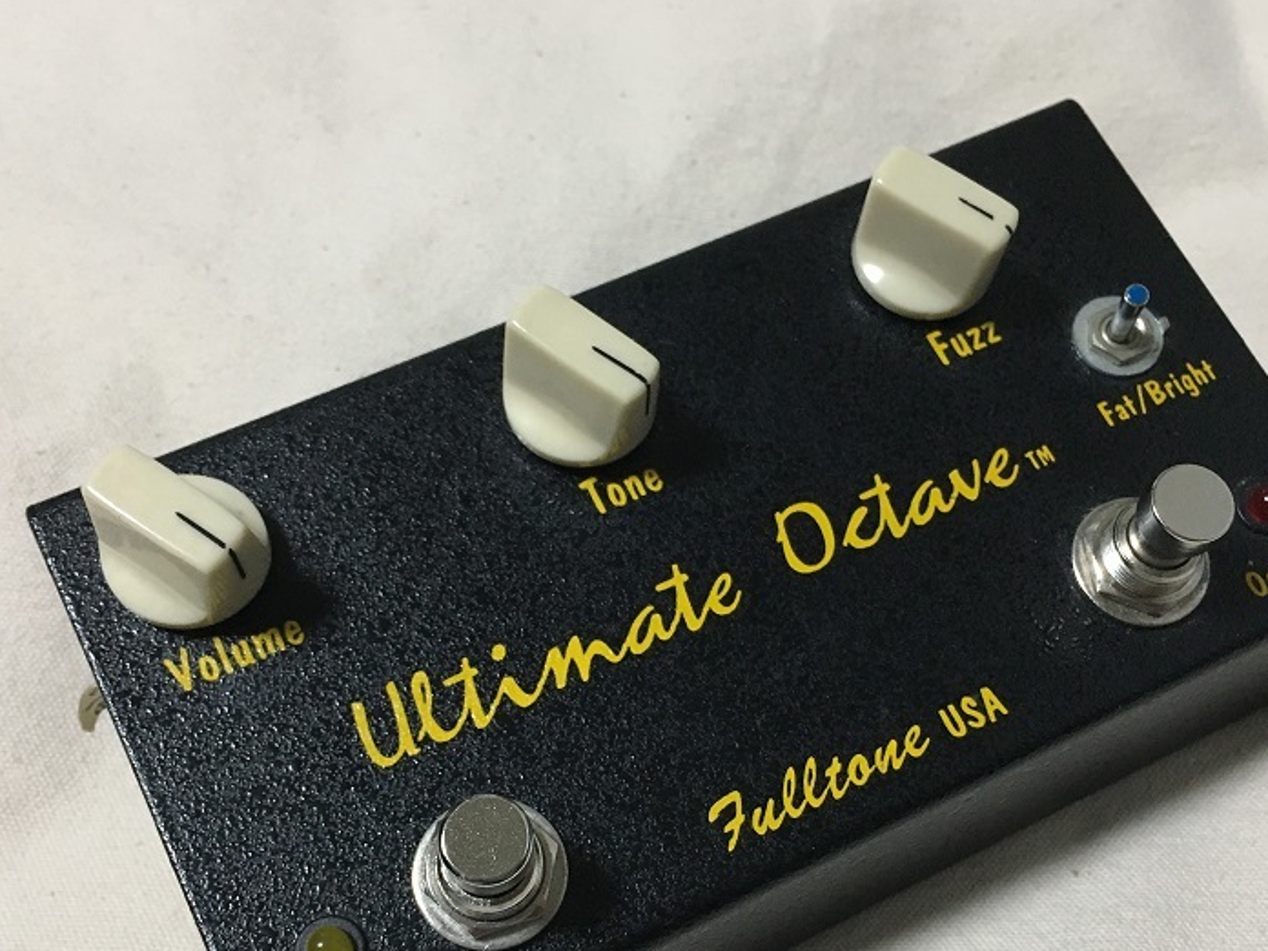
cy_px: 634
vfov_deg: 34.0
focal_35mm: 42
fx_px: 1538
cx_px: 692
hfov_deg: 44.7
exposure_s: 1/33
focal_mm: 4.15
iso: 125
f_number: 2.2
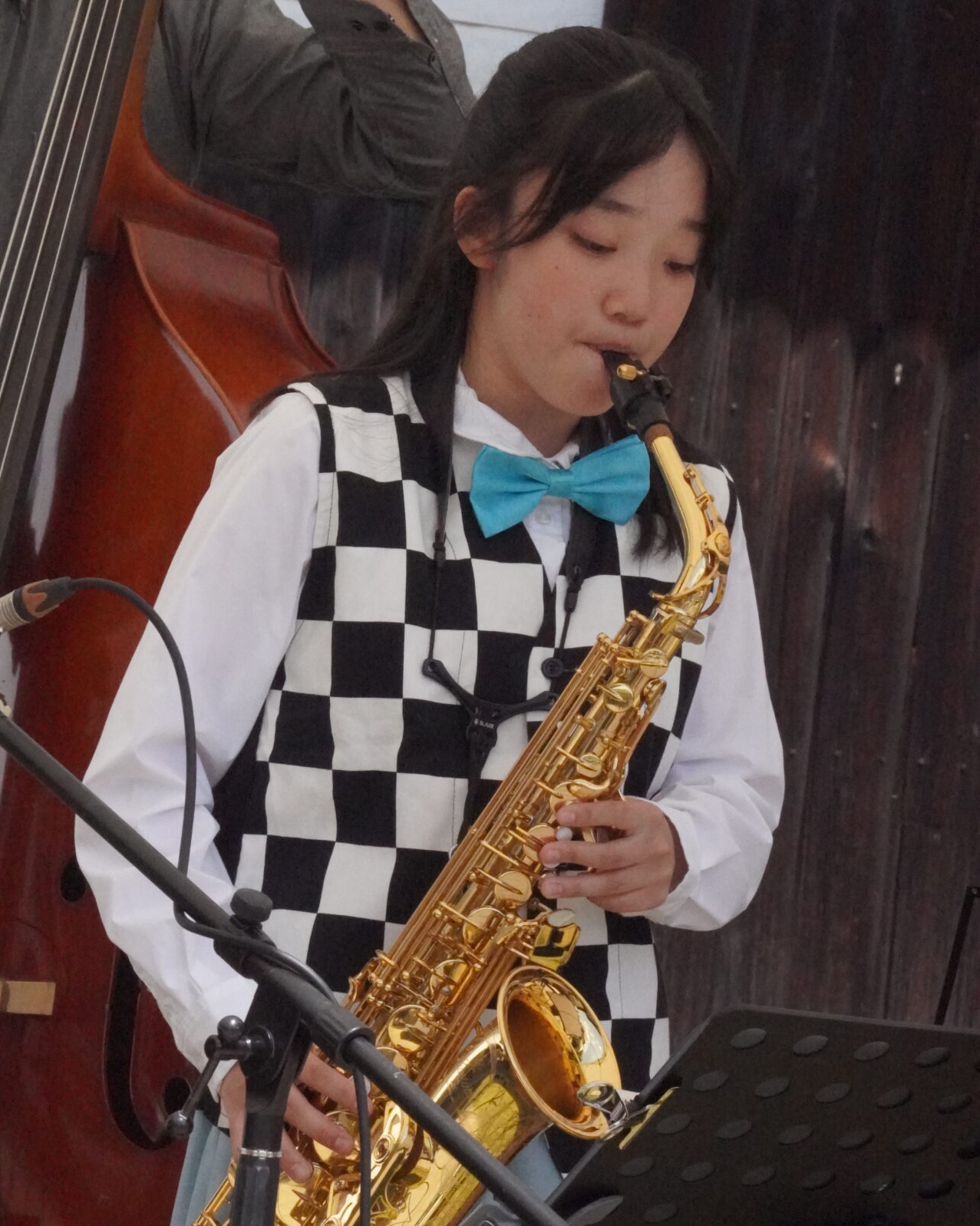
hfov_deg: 6.3
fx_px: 8906
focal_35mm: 246
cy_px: 651
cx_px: 490
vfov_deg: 7.9
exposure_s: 1/4000
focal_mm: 145
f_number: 22
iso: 16000
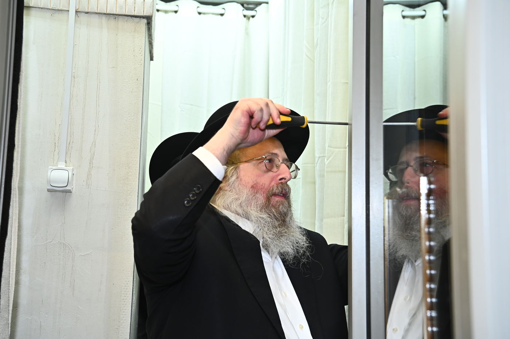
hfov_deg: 41.1
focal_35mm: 48
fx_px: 679
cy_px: 170
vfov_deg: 28.0
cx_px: 255
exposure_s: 1/200
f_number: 6.3
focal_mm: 48
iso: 1000
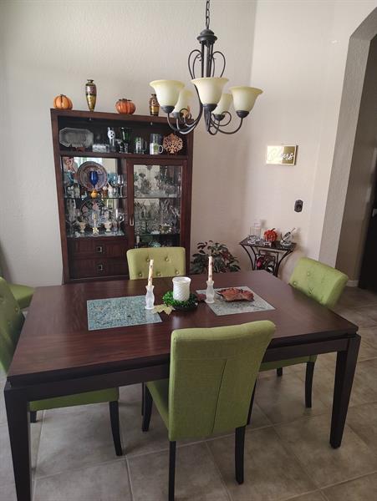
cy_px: 250
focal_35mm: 24
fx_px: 348
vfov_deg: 71.6
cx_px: 188
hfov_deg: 56.9
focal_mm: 5.56
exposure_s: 1/60
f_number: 1.8
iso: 800
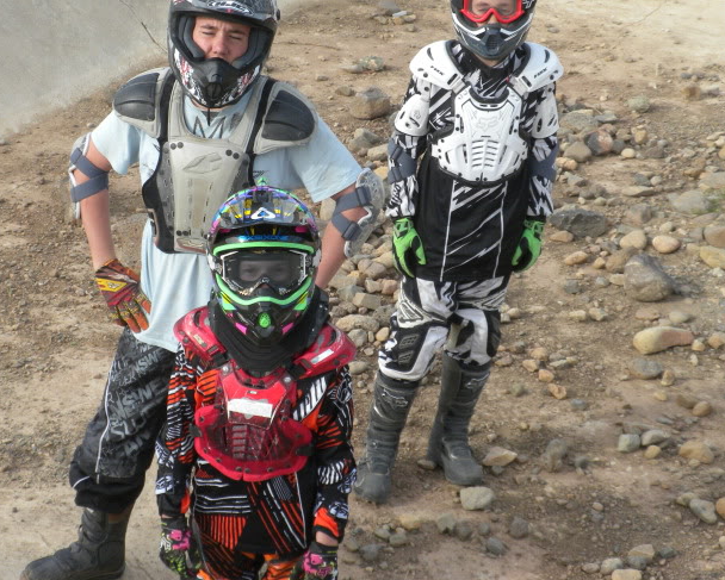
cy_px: 242
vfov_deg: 19.9
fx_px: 1653
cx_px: 318
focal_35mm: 77
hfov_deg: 24.7
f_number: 4.7
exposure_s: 1/492
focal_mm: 10.7
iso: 137
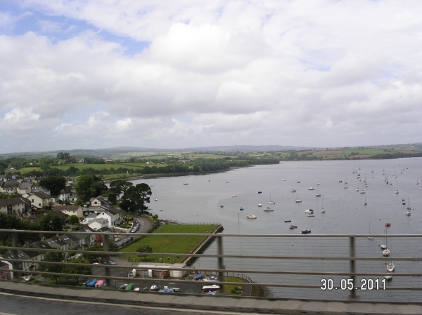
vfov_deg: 37.7
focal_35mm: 38
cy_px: 158
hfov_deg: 49.0
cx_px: 211
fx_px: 463
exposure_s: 1/180
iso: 100
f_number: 5.6
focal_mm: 7.8
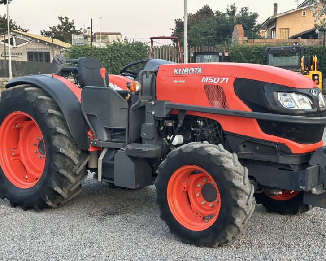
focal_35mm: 58
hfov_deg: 32.5
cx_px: 177
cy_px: 136
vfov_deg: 26.2
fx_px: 560
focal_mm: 6.86
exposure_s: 1/91
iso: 80
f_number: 1.78
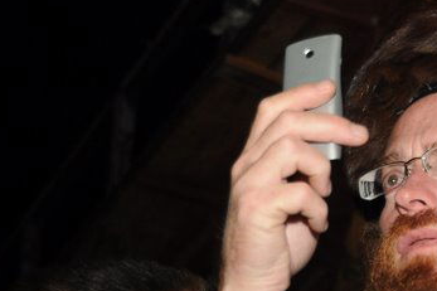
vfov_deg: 7.7
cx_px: 471
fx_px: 2147
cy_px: 294
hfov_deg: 11.5
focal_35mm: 177
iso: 640
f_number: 4.5
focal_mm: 40
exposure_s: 1/60
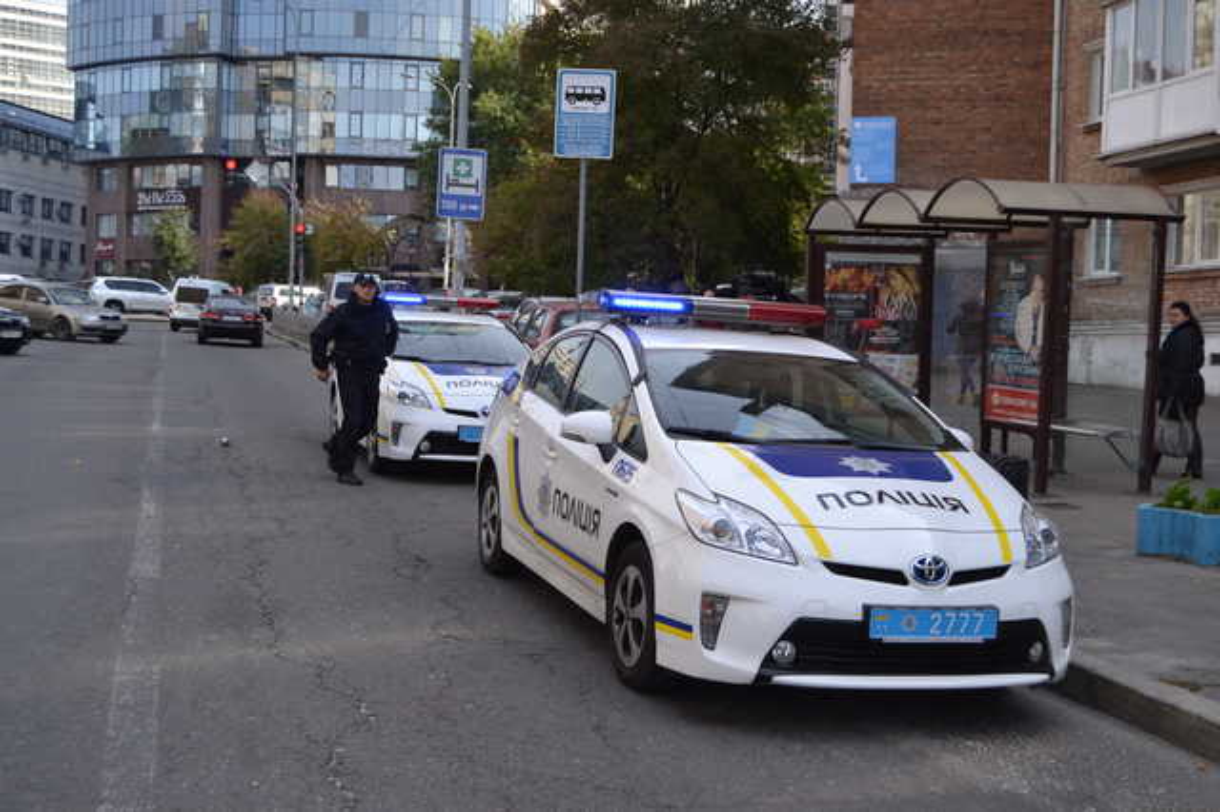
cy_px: 406
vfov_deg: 29.8
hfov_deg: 43.6
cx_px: 610
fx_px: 1524
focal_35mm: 45
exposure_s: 1/2000
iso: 800
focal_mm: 30
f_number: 4.2
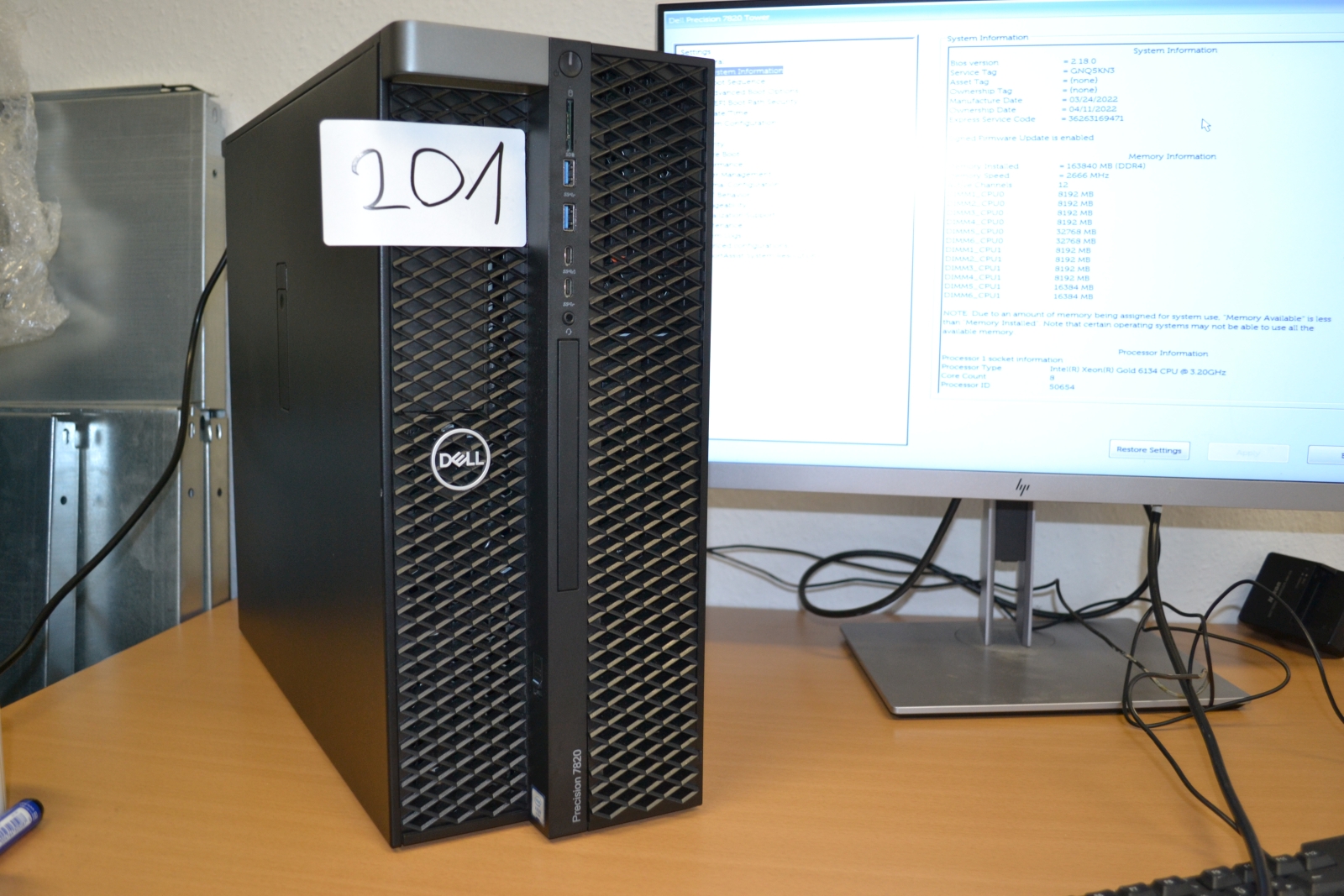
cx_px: 672
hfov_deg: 61.9
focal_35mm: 30
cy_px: 448
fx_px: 1120
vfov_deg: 43.6
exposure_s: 1/30
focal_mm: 20
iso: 640
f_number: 3.8
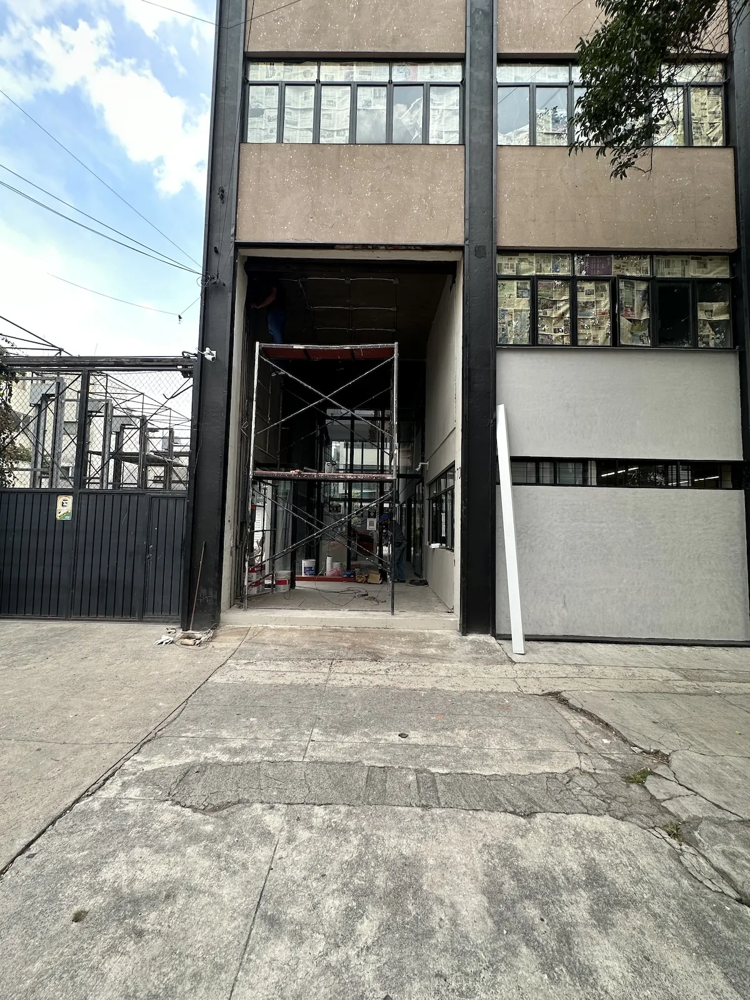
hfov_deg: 85.7
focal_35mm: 14
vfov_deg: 102.1
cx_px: 375
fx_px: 404
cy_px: 500
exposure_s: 1/171
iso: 40
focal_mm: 2.22
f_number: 2.2
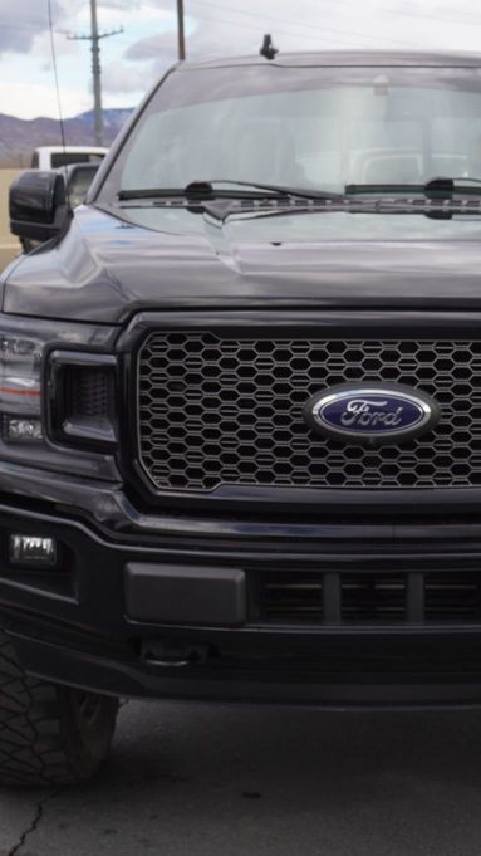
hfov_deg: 18.7
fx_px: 1447
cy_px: 429
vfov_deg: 32.9
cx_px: 382
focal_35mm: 64
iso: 100
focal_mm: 27
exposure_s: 1/125
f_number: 6.3
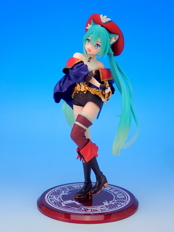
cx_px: 87
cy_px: 116
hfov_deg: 25.2
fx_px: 389
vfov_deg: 33.2
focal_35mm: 58
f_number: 3.5
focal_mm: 10.35
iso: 100
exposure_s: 1/25
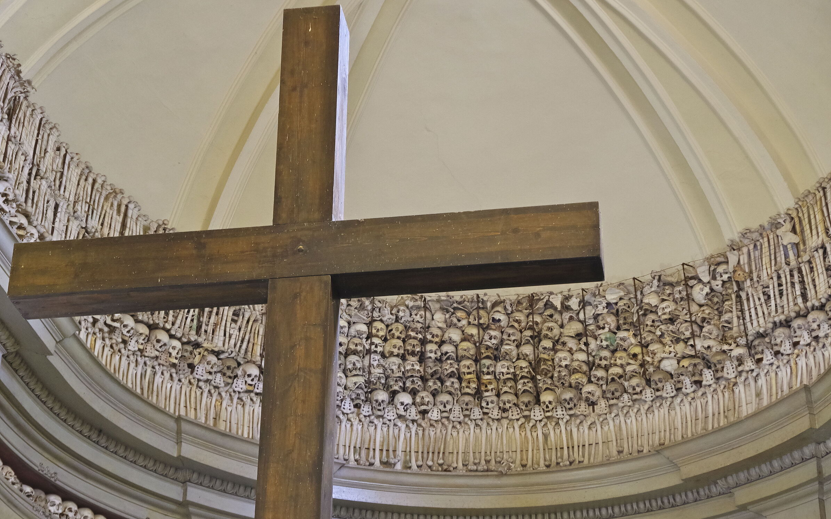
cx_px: 418
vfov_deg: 16.1
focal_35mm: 81
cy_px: 267
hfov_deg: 25.5
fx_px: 1834
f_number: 7.1
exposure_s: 1/10
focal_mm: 53
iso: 1600
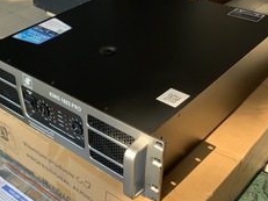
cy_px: 152
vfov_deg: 31.5
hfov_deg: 41.8
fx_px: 348
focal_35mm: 45
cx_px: 99
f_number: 1.8
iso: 25
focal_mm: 4.25
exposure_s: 1/188
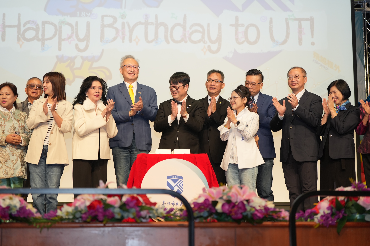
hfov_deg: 27.3
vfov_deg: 18.4
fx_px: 761
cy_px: 117
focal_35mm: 74
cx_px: 176
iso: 640
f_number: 2.8
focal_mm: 70
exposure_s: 1/250
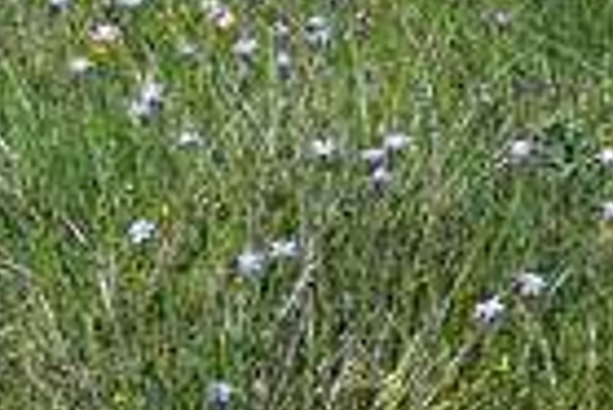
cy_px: -637
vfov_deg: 6.7
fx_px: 3307
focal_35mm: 194
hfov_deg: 9.4
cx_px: 1517
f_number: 16
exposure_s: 1/320
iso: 400
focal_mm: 18
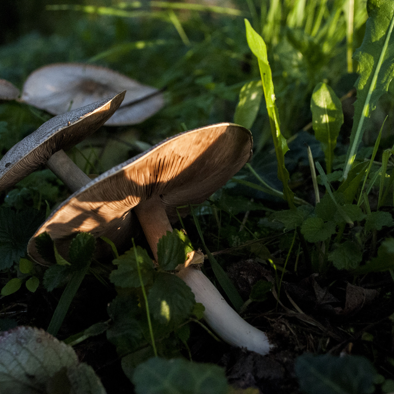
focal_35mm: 65
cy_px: 197
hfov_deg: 26.4
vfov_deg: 26.5
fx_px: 837
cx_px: 154
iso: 800
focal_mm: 34
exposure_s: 1/320
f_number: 7.1
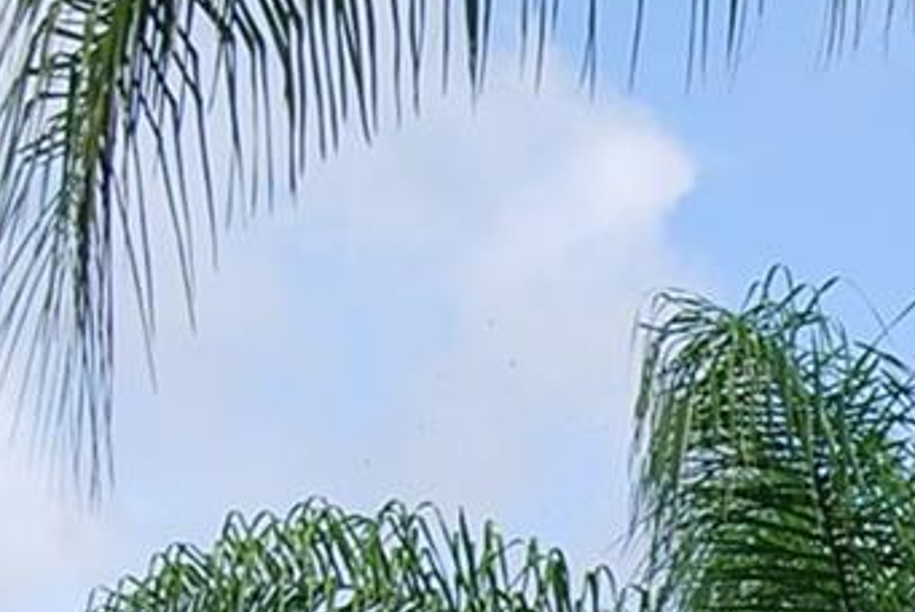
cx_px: 1639
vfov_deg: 7.3
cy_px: 1143
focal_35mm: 183
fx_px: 4655
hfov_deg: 10.6
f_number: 7.1
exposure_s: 1/200
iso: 100
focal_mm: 26
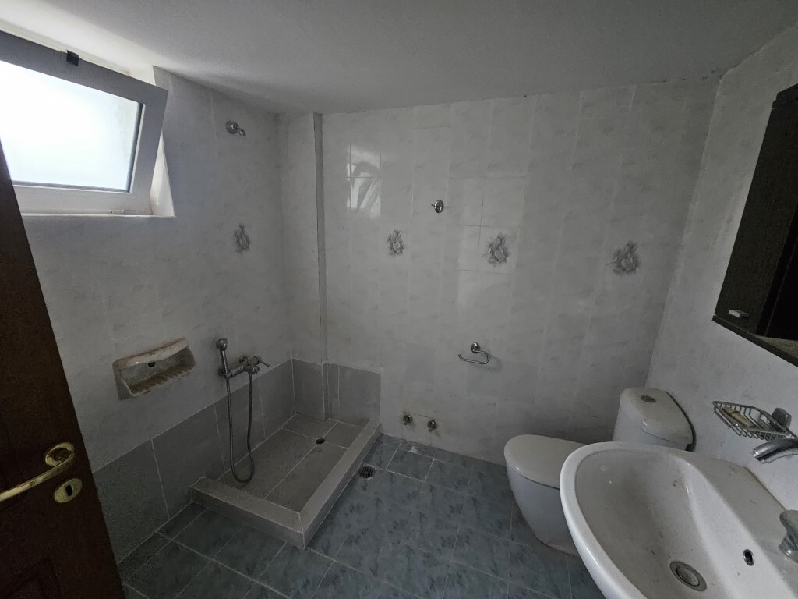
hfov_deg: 106.2
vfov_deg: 89.9
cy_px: 300
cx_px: 399
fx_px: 300
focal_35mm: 13
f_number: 2.2
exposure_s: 1/25
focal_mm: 2.2
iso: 1250
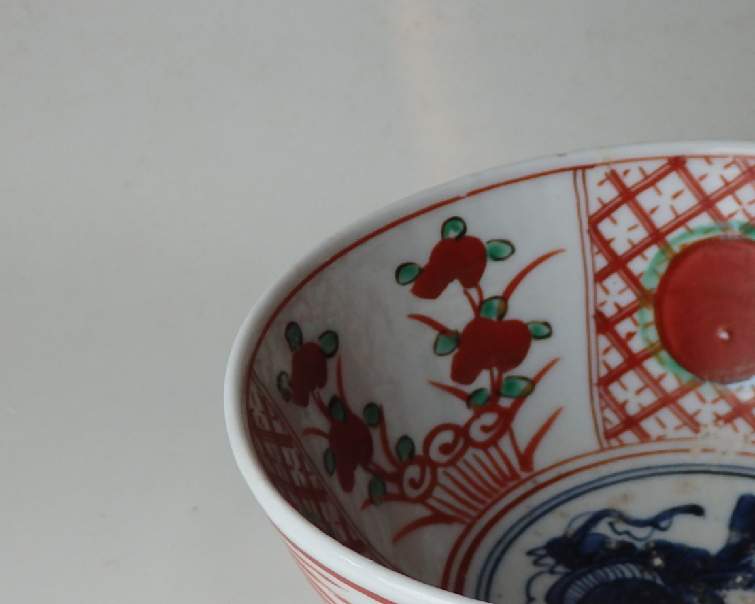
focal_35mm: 76
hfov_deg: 24.6
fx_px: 1698
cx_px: 630
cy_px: 440
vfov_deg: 20.0
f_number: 3.8
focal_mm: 8
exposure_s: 1/50
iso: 125
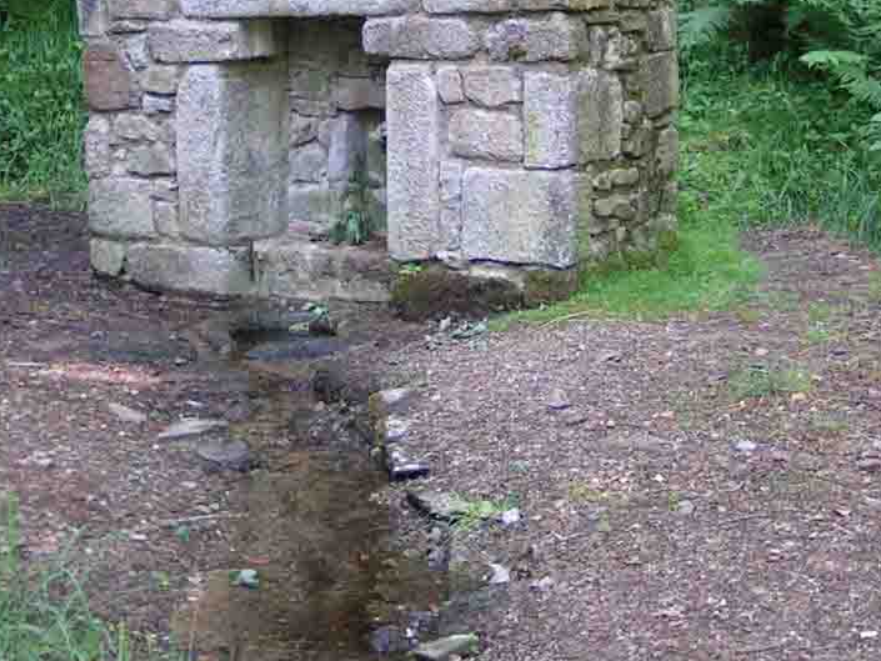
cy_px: 91
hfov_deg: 28.1
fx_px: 1756
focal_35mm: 69
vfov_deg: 20.9
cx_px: 349
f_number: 2.8
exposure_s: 1/40
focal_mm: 5.8
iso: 80
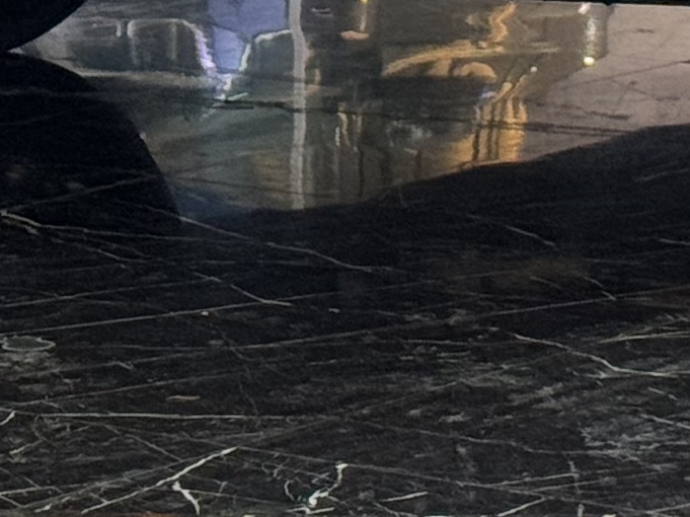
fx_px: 5520
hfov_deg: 7.1
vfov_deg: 5.2
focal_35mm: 277
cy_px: -838
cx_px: 941
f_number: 1.78
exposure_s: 1/62
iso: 50
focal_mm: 6.76
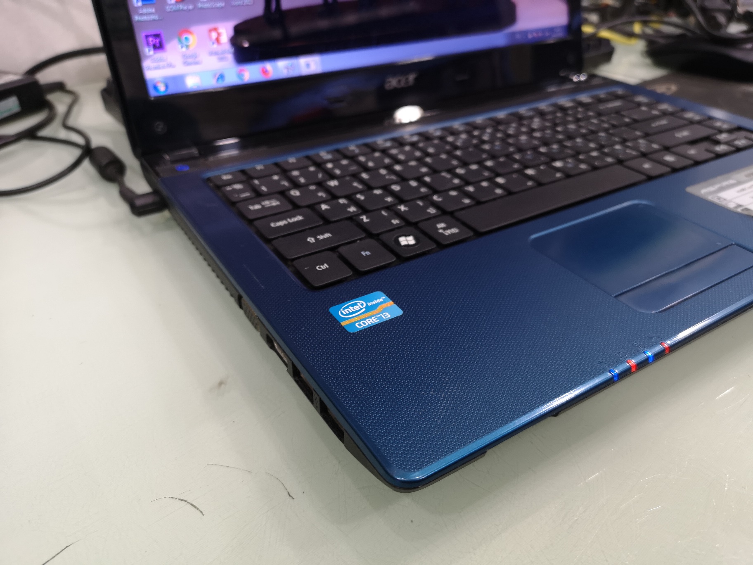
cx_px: 376
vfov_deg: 51.4
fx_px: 587
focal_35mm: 27
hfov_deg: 65.3
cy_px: 282
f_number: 1.8
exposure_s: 1/33.3
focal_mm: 3.95
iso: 160
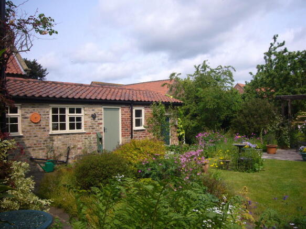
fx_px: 247
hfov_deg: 63.5
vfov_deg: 49.7
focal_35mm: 28
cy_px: 114
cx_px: 153
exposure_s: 1/400
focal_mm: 4.6
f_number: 5.6
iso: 80
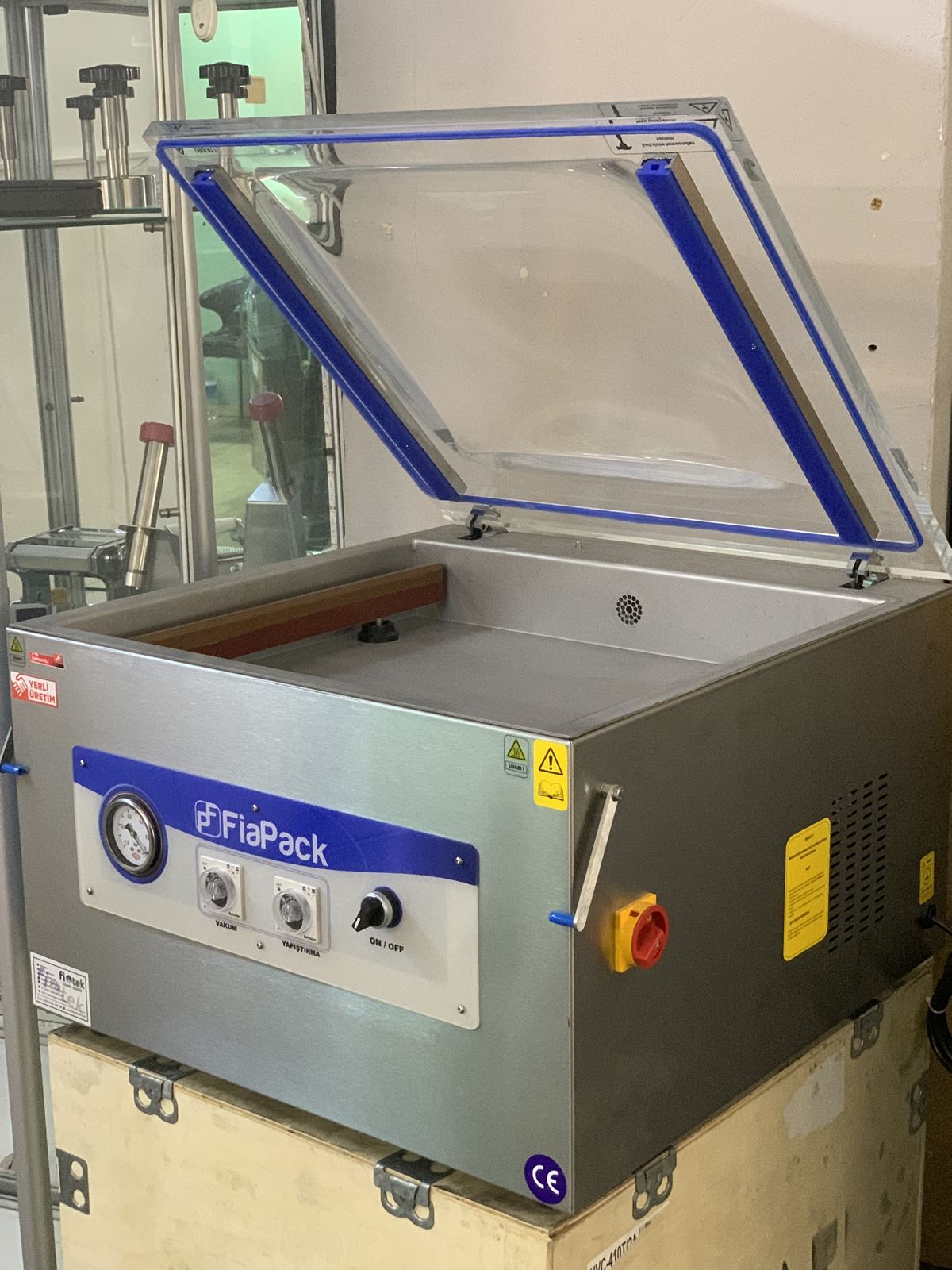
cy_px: 635
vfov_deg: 36.8
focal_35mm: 52
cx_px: 476
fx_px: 1907
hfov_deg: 28.0
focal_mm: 6
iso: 400
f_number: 2.4
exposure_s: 1/52
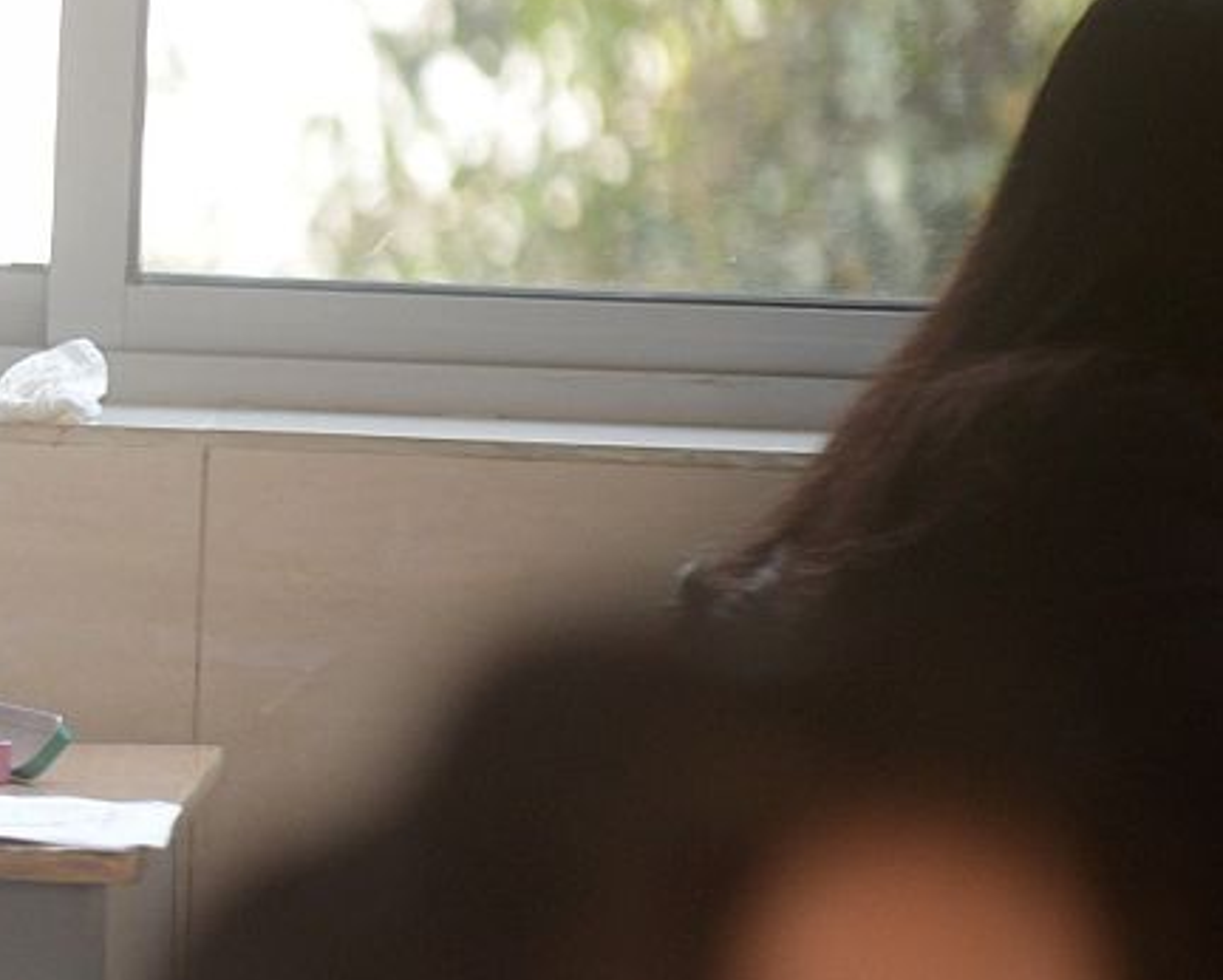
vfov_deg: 3.4
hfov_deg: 4.2
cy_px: 571
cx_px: -374
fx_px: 16513
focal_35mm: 456
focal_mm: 175
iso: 1000
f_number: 2.8
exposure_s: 1/320
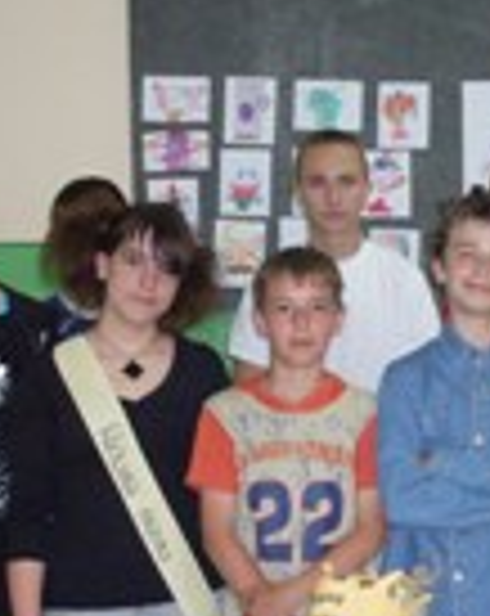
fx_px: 1728
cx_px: 481
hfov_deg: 15.9
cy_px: 483
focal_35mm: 95
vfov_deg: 20.0
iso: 200
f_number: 2.8
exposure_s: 1/45
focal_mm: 6.3
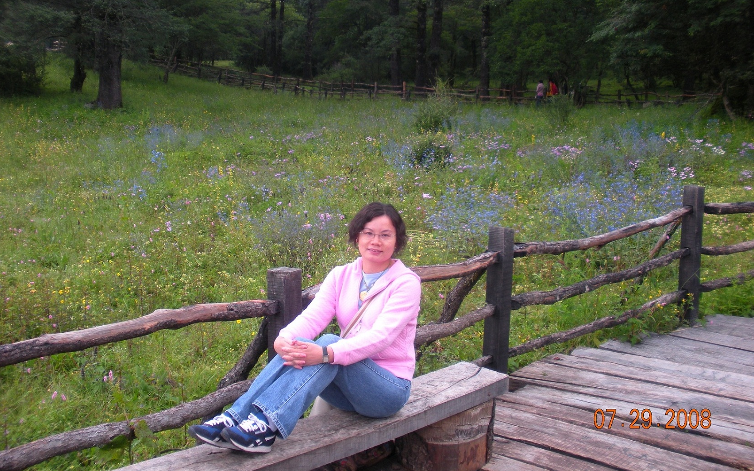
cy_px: 190
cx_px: 373
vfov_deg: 32.7
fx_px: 802
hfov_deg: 50.4
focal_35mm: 39
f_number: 3.5
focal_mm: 6.3
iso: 64
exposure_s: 1/86.2
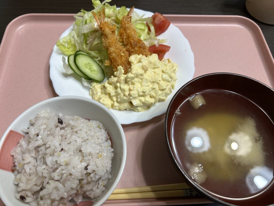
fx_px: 206
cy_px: 103
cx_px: 137
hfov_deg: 67.3
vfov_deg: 53.1
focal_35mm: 26
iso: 100
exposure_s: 1/121
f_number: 1.5
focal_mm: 5.7
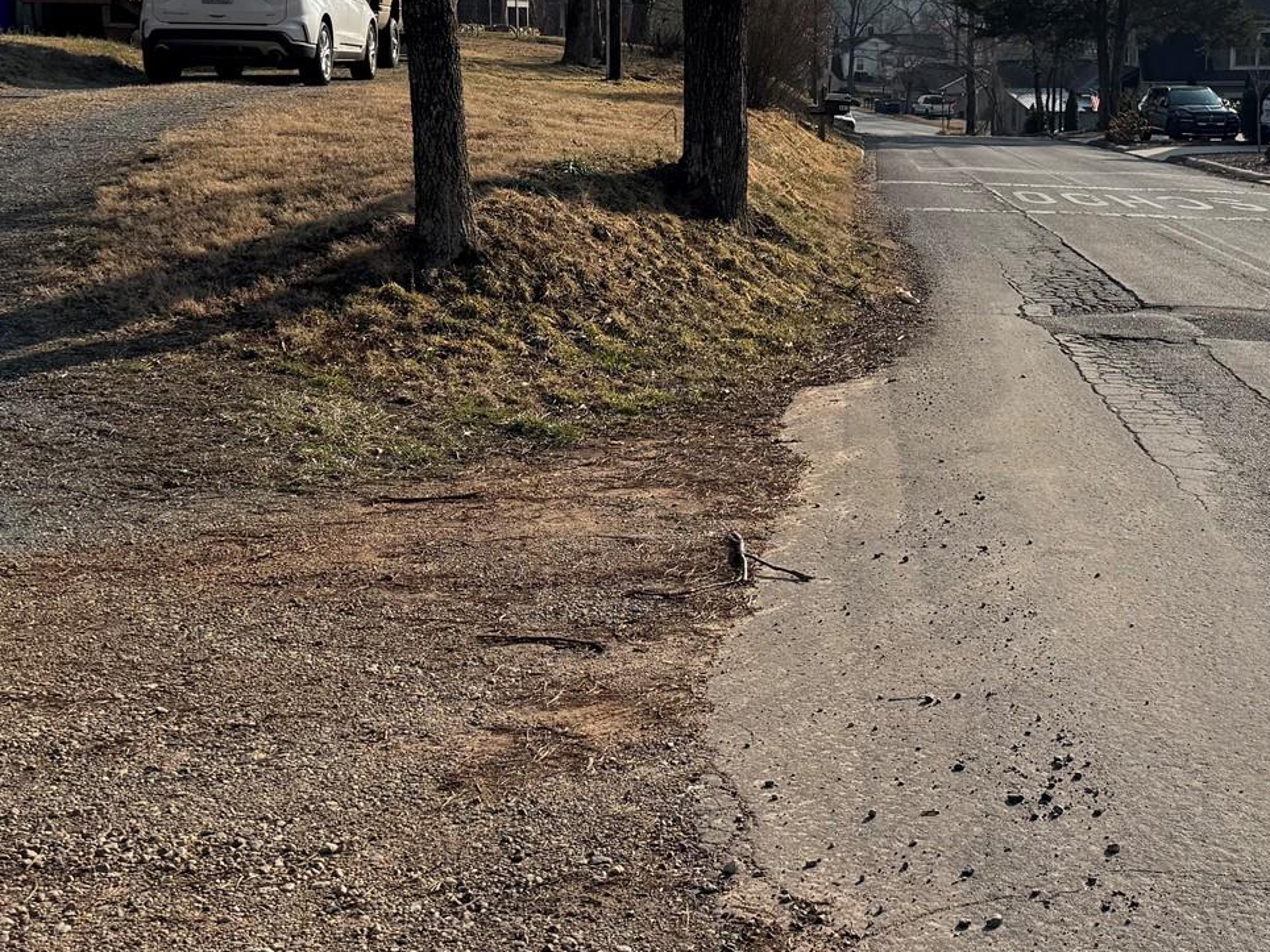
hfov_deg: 37.1
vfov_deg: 28.2
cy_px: 246
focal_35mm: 51
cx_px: 844
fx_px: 1871
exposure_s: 1/5348
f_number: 1.78
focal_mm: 6.76
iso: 80
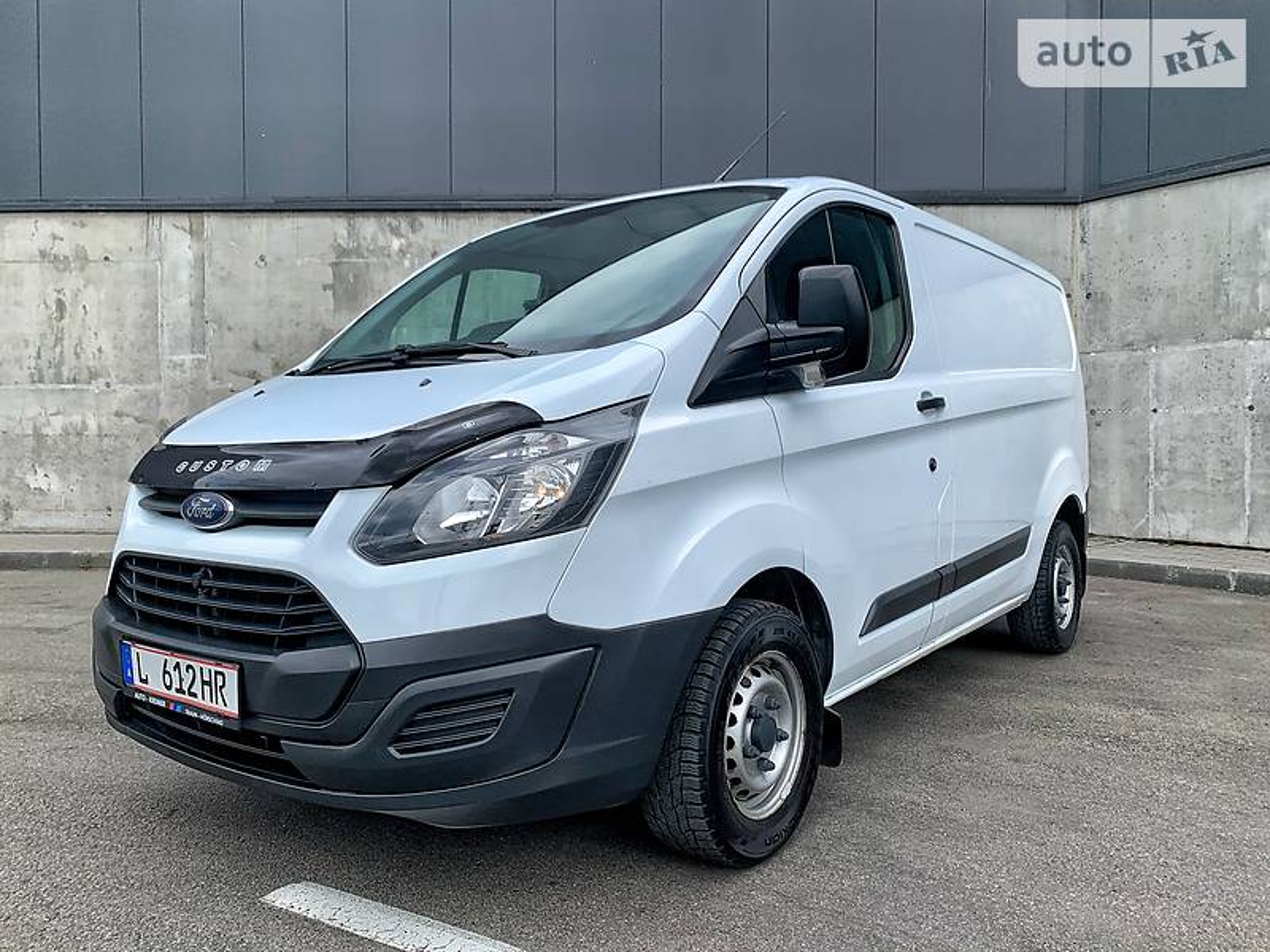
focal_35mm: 26
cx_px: 635
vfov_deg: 53.1
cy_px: 476
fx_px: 954
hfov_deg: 67.3
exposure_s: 1/1282
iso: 25
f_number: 1.8
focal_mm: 4.2
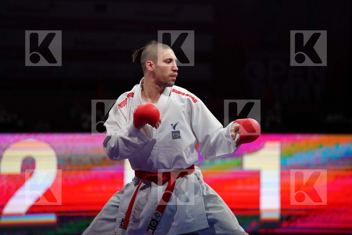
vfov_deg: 6.9
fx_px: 1955
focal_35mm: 200
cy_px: 118
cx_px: 176
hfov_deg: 10.3
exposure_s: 1/1000
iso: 2000
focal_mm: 200
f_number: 2.8
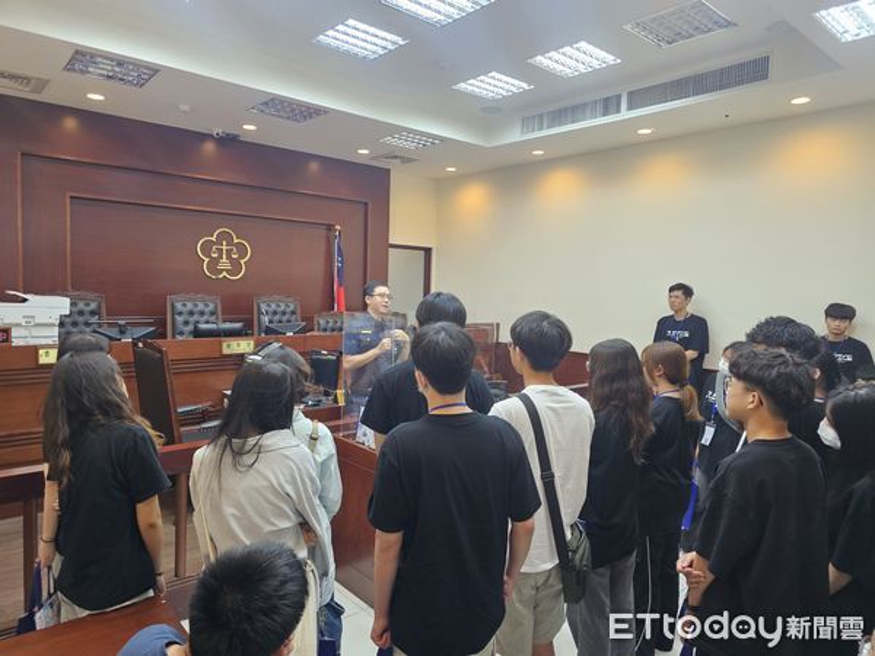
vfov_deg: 58.9
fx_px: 581
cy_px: 328
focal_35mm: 23
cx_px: 438
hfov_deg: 73.9
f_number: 1.7
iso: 400
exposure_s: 1/120
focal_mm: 6.3
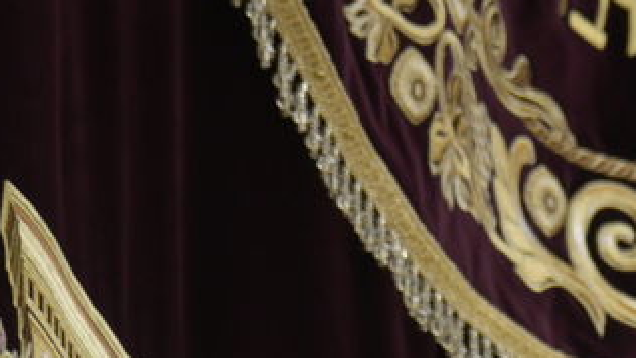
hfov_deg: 3.9
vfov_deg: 2.2
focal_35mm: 557
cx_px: 1030
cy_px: 519
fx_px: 9397
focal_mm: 120
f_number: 4
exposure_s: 1/100
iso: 800
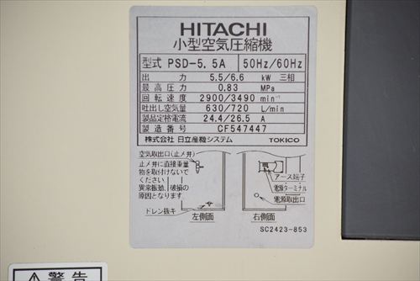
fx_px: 2451
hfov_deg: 9.8
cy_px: 140
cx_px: 210
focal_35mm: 210
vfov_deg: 6.6
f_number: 6.3
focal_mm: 140
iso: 1250
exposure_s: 1/320
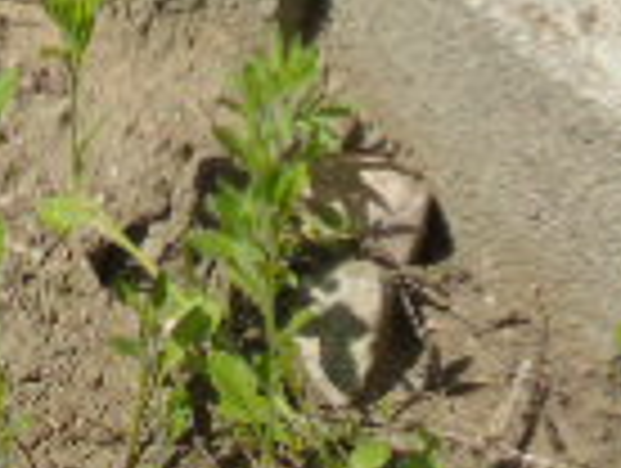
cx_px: 32
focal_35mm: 185
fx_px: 3325
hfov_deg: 10.6
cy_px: -544
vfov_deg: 7.6
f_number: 3.9
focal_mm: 7.1
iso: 80
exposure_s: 1/800
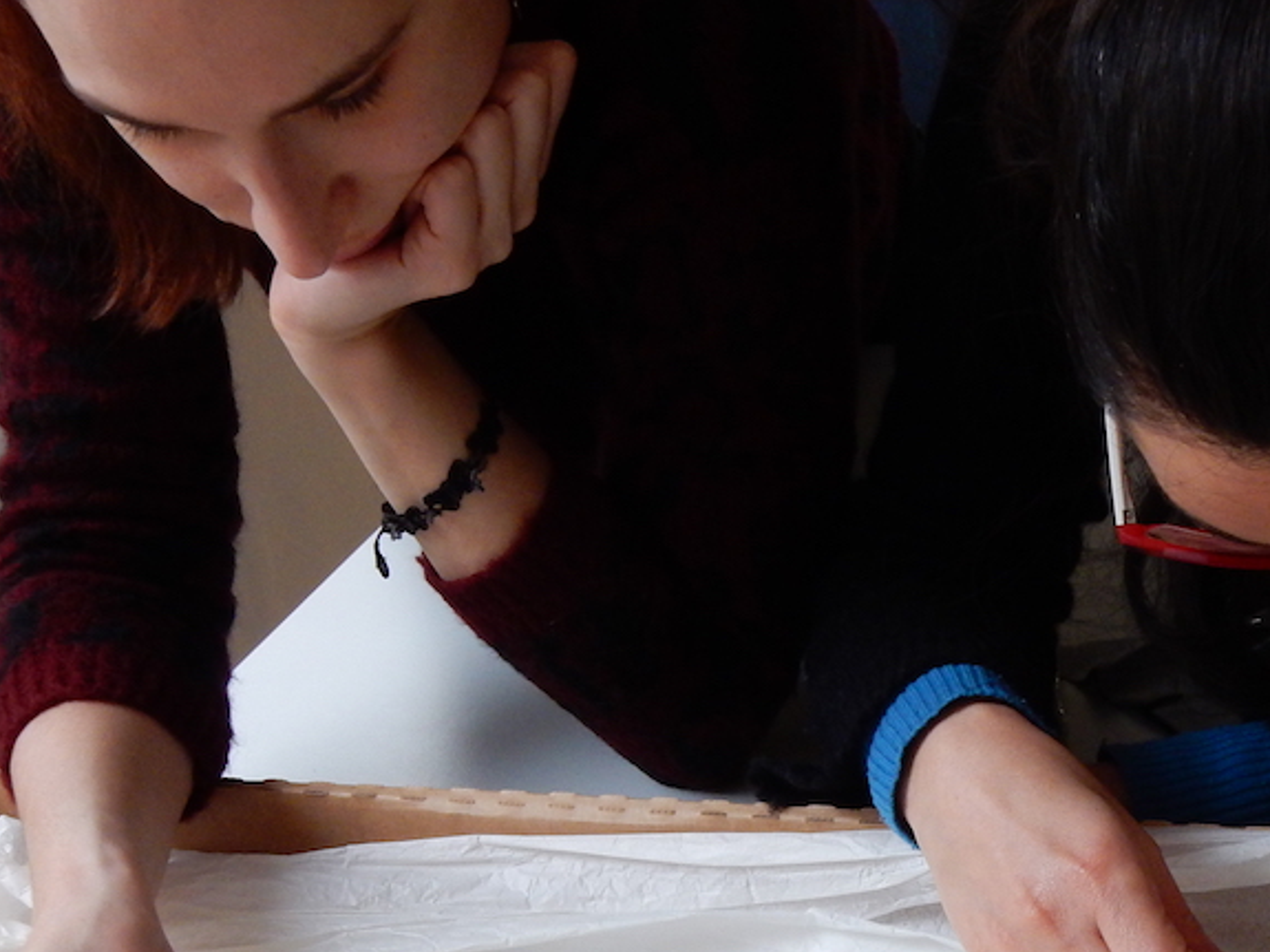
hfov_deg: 25.9
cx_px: 1006
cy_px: 842
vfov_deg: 19.6
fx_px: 2714
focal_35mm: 74
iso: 250
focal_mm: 6.4
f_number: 4
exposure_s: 1/30
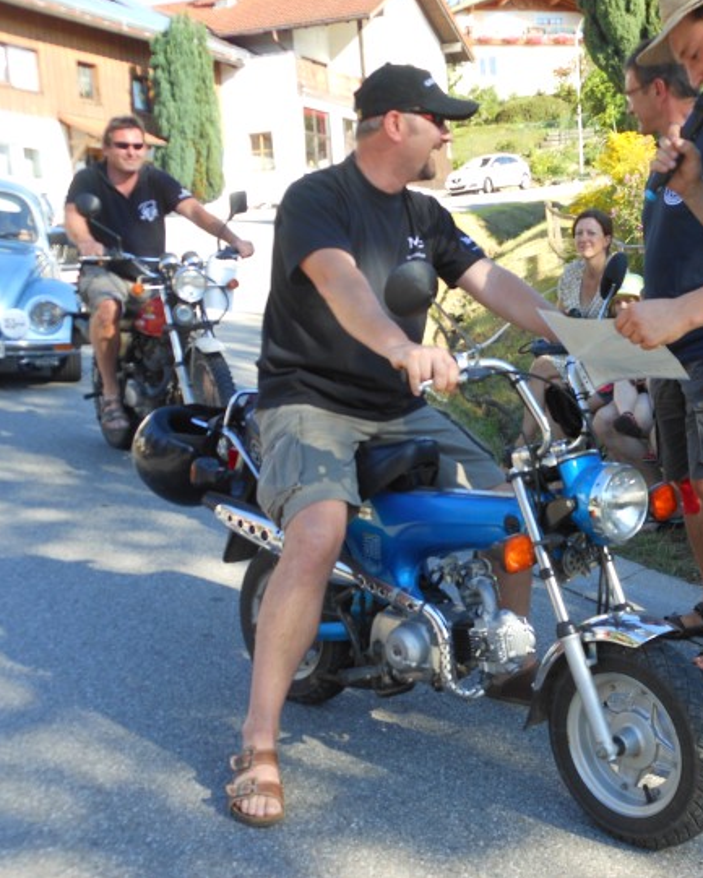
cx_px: 513
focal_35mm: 50
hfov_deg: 29.8
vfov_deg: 37.3
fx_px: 1300
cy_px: 436
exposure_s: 1/160
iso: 80
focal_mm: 6.8
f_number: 3.6
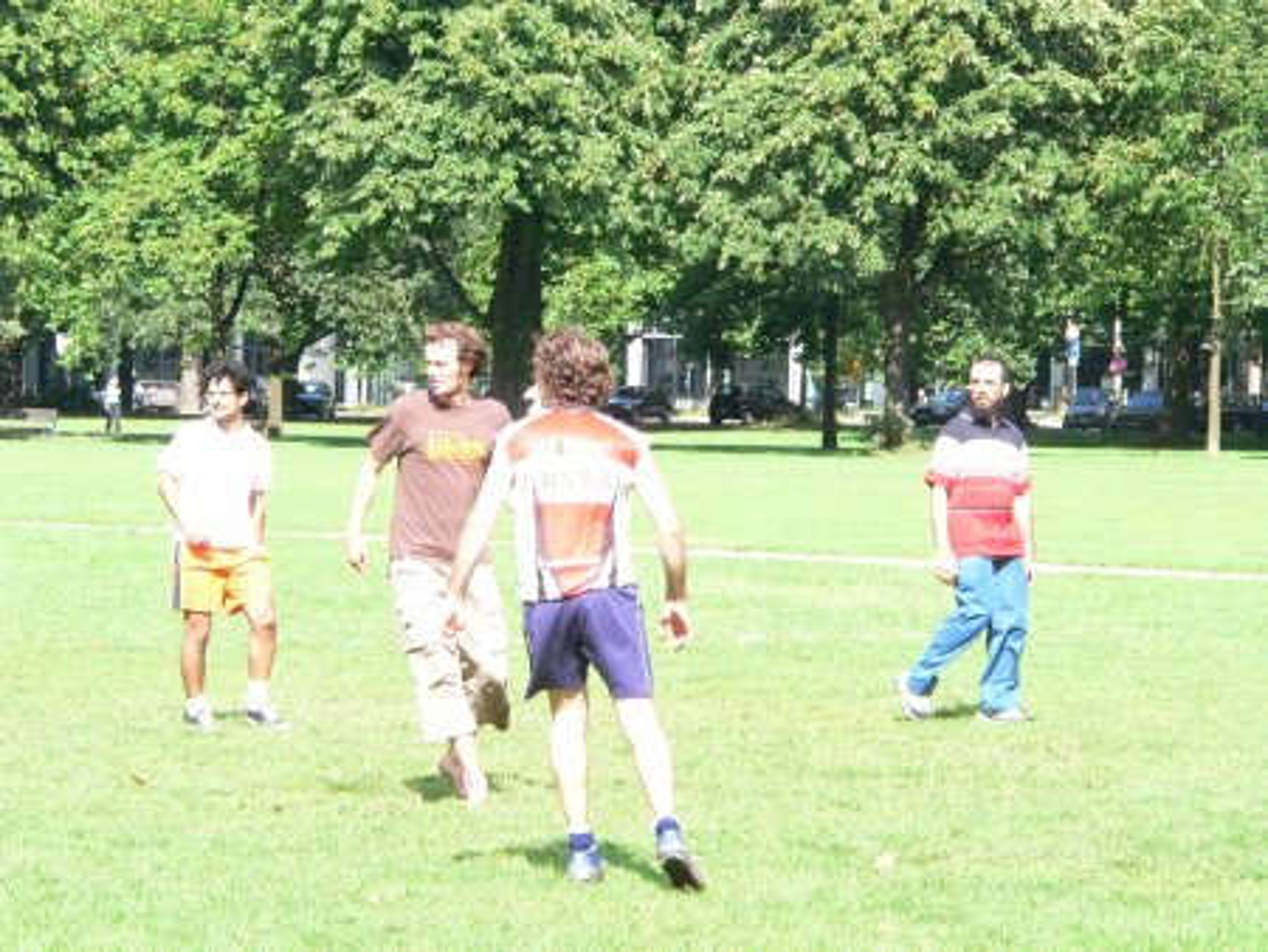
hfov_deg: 10.6
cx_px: 634
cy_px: 476
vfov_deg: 7.9
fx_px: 6854
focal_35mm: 187
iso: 400
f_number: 5.6
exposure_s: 1/500
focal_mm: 31.1
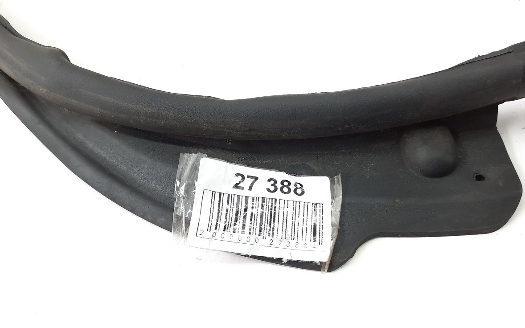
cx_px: 260
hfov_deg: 68.4
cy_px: 196
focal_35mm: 27
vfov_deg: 45.8
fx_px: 386
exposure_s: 1/50
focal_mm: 4.6
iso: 100
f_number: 2
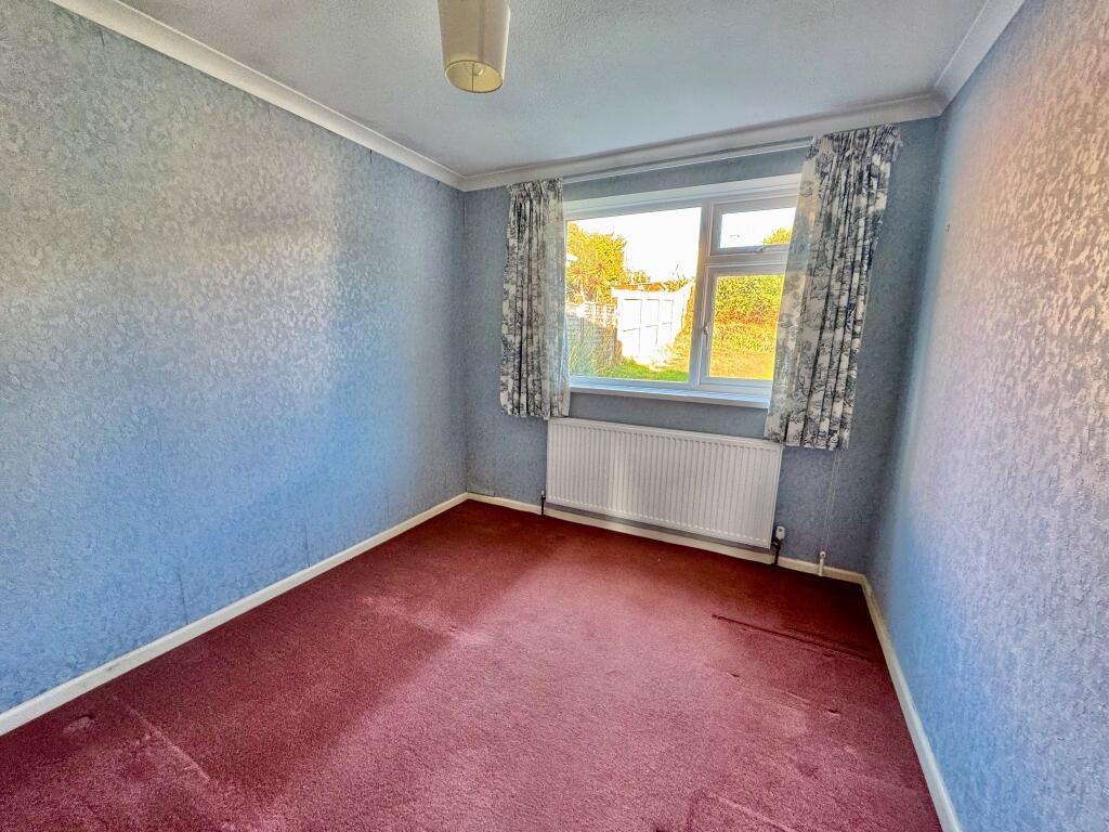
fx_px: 449
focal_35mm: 14
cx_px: 554
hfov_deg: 102.1
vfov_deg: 85.7
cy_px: 416
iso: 200
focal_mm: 2.22
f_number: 2.2
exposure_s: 1/99
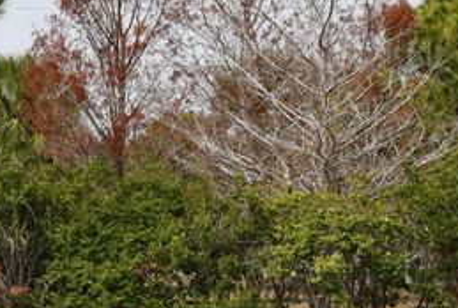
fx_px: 1887
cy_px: 350
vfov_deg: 9.2
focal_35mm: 148
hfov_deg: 13.5
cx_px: -53
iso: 100
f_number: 8
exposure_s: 1/250
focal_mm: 30
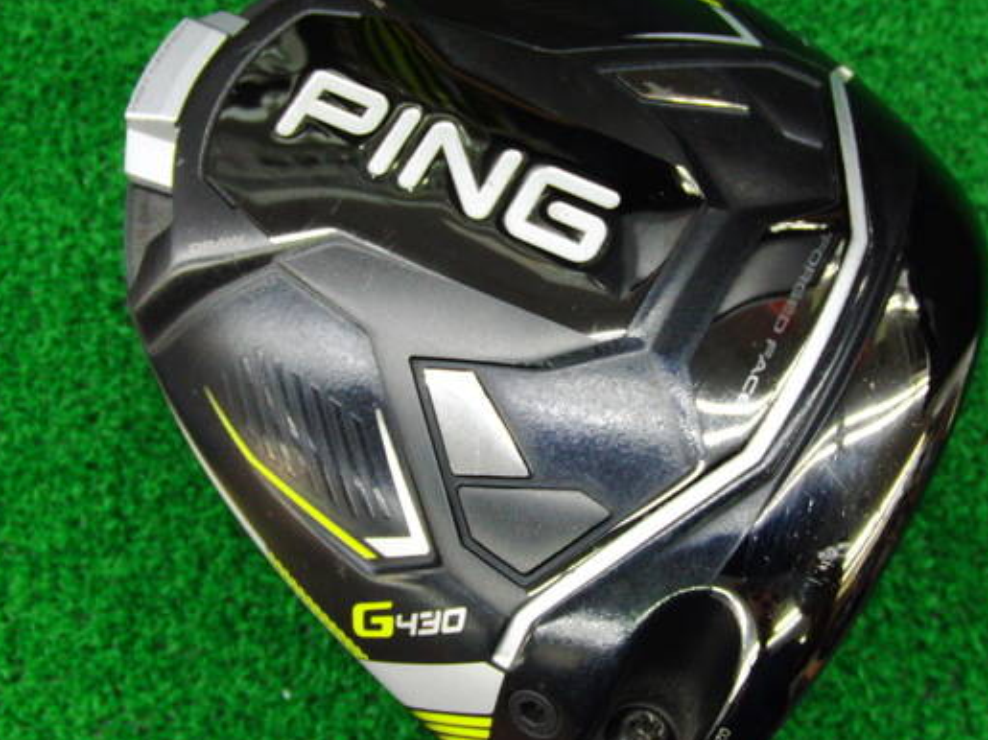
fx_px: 1313
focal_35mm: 46
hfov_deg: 41.1
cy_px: 337
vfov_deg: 31.5
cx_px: 587
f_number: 3.6
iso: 400
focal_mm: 6.42
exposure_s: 1/40
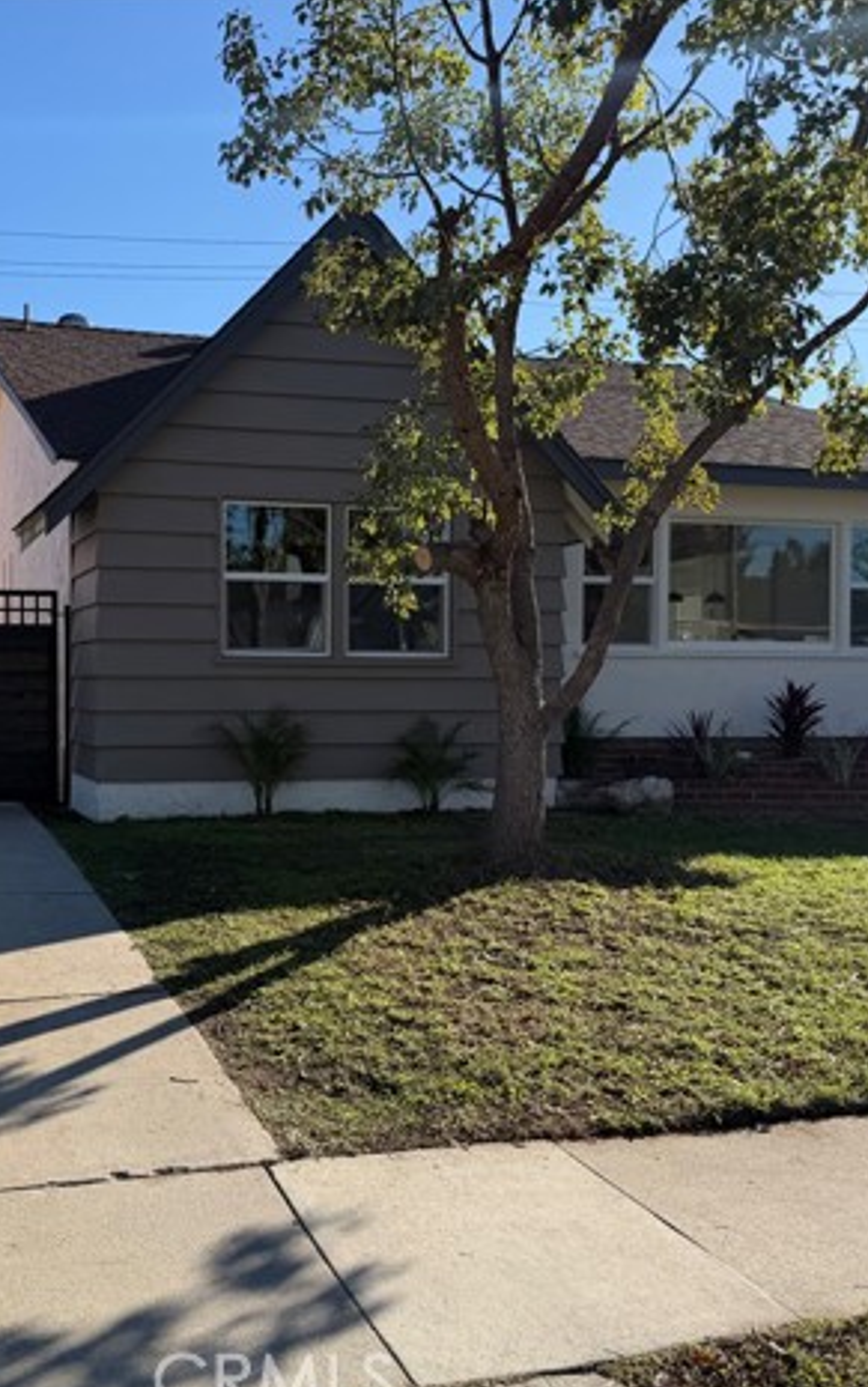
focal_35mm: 35
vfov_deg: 55.3
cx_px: 215
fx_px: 1323
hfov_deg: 35.5
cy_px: 707
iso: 80
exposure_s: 1/3953
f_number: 1.78
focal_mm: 6.76
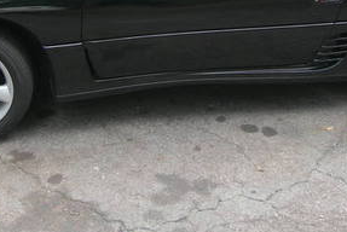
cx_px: 157
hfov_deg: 23.1
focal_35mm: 88
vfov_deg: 15.4
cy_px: 28
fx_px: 849
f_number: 2.8
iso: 50
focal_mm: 7.8
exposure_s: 1/117
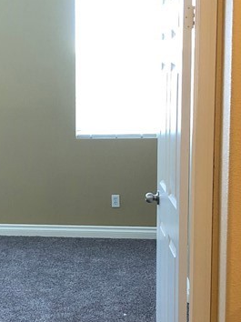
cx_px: -6
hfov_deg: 17.7
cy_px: 186
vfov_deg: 24.1
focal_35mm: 81
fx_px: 753
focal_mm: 3.99
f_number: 1.8
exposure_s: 1/15
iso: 80
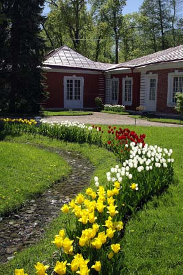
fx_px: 275
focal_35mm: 36
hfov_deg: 36.8
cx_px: 92
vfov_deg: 53.2
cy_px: 138
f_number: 8
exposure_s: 1/350
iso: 100
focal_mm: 24
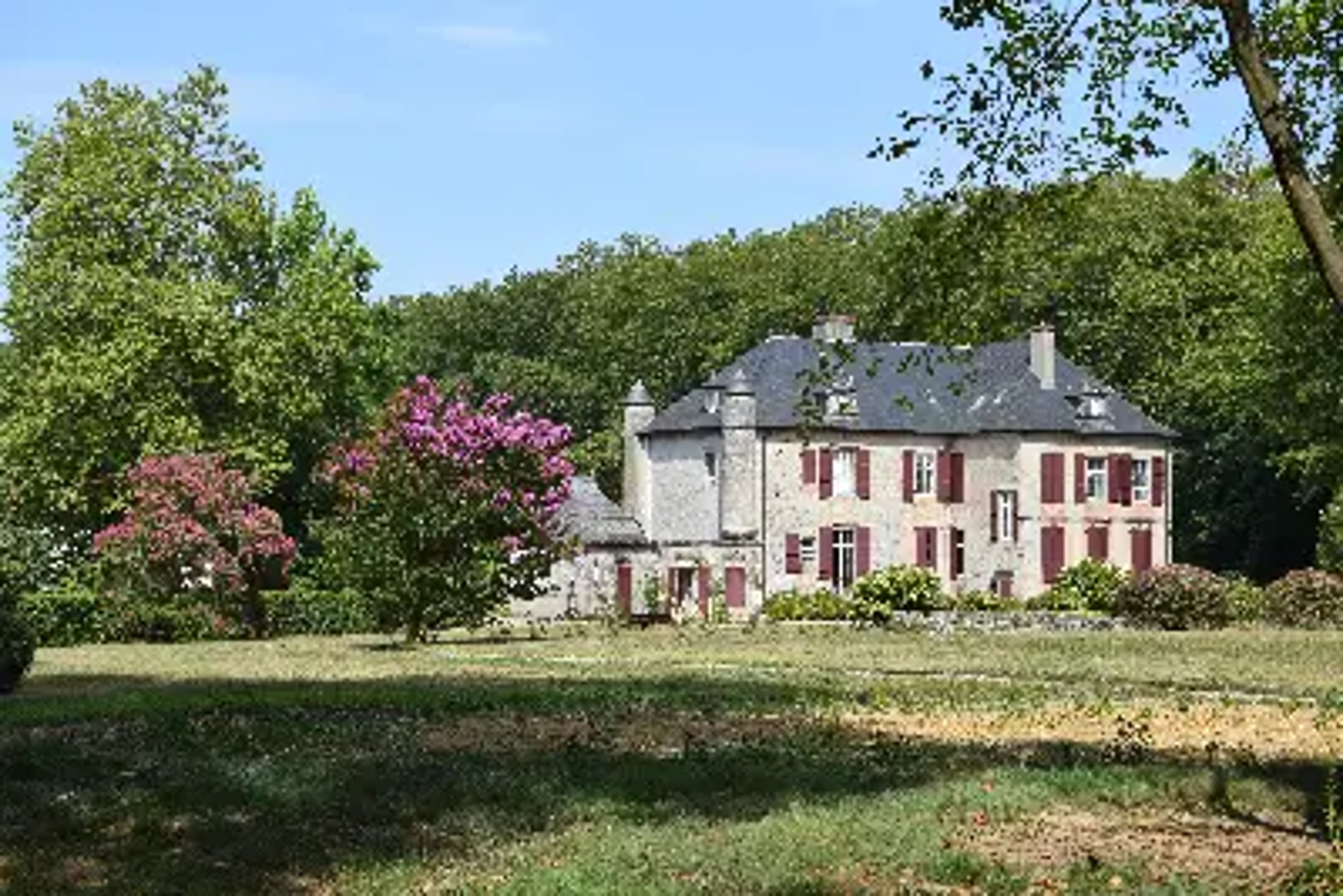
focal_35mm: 68
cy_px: 448
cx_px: 672
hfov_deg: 29.9
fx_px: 2519
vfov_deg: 20.2
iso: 200
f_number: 9
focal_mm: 45
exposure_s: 1/320
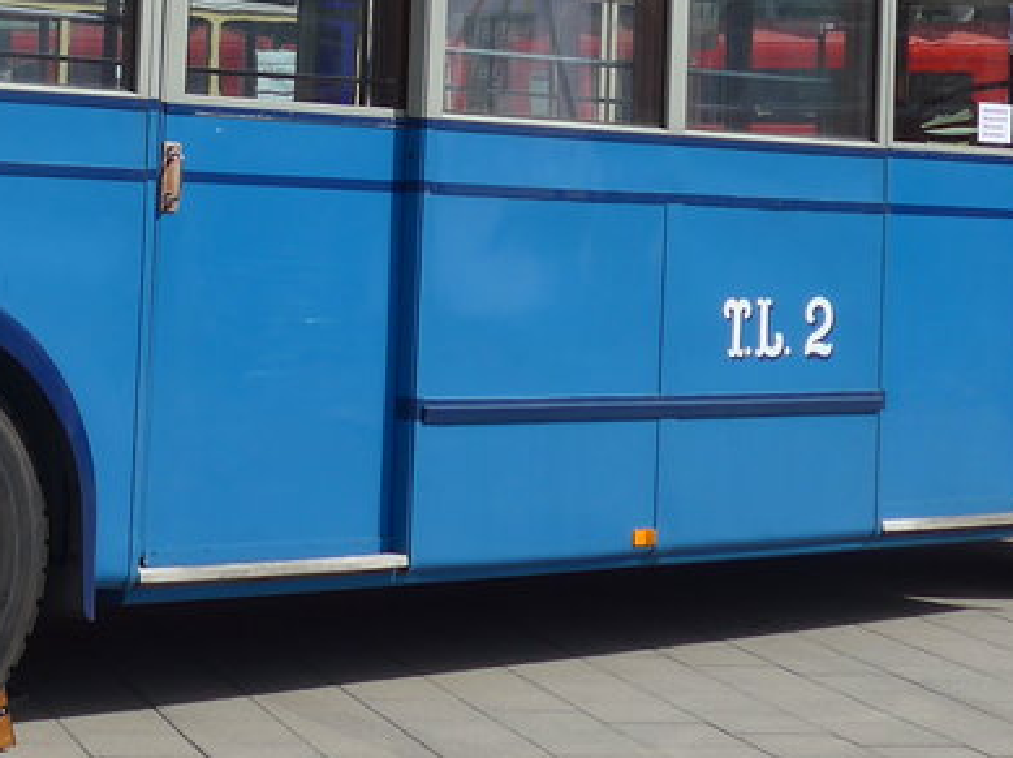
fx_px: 3070
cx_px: -13
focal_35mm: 105
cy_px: -65
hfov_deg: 18.2
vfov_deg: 13.8
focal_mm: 7
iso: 80
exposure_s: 1/1600
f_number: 2.8
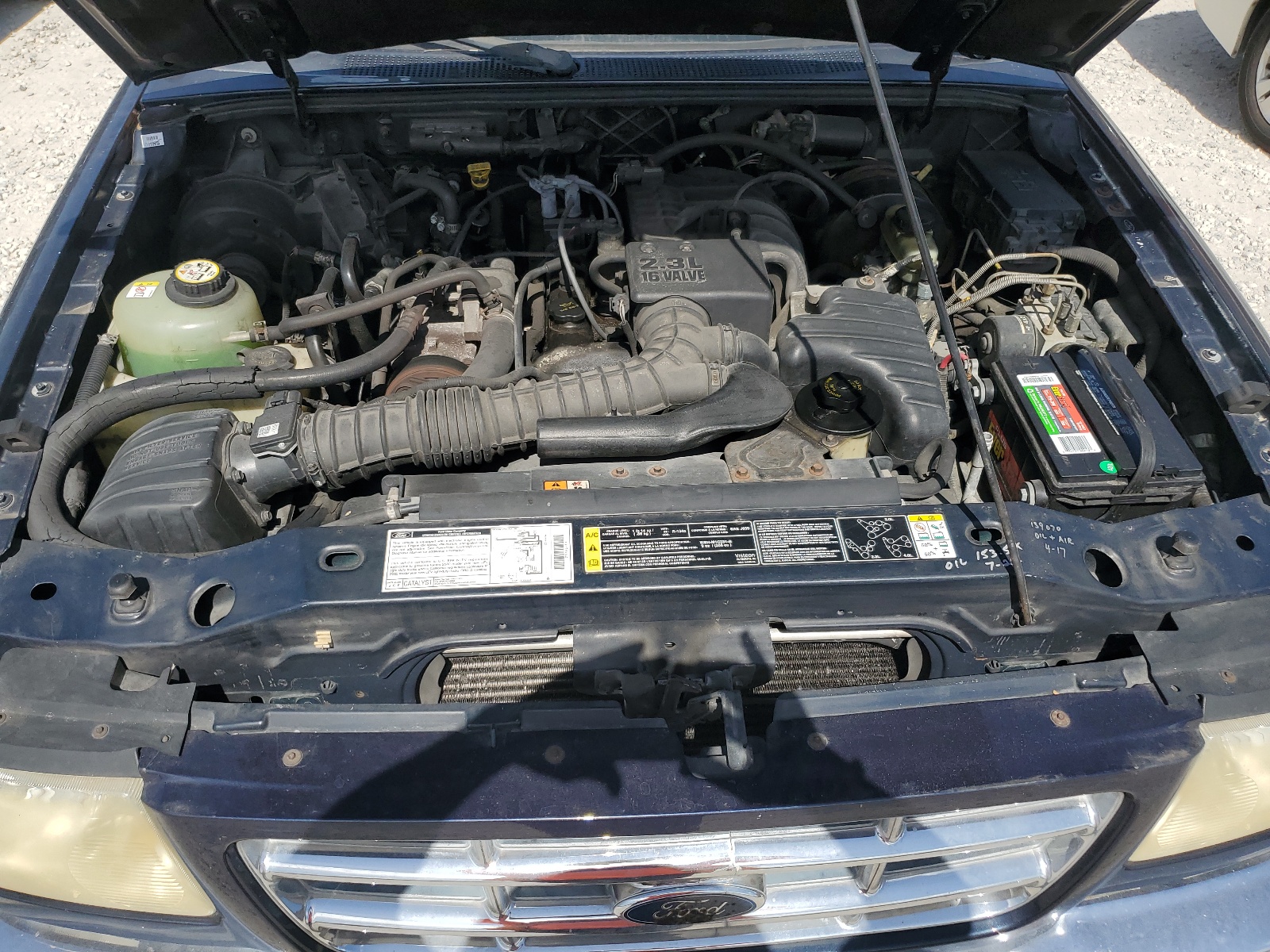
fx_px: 954
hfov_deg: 67.3
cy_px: 476
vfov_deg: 53.1
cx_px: 635
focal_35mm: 26
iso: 50
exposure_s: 1/3333
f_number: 1.5
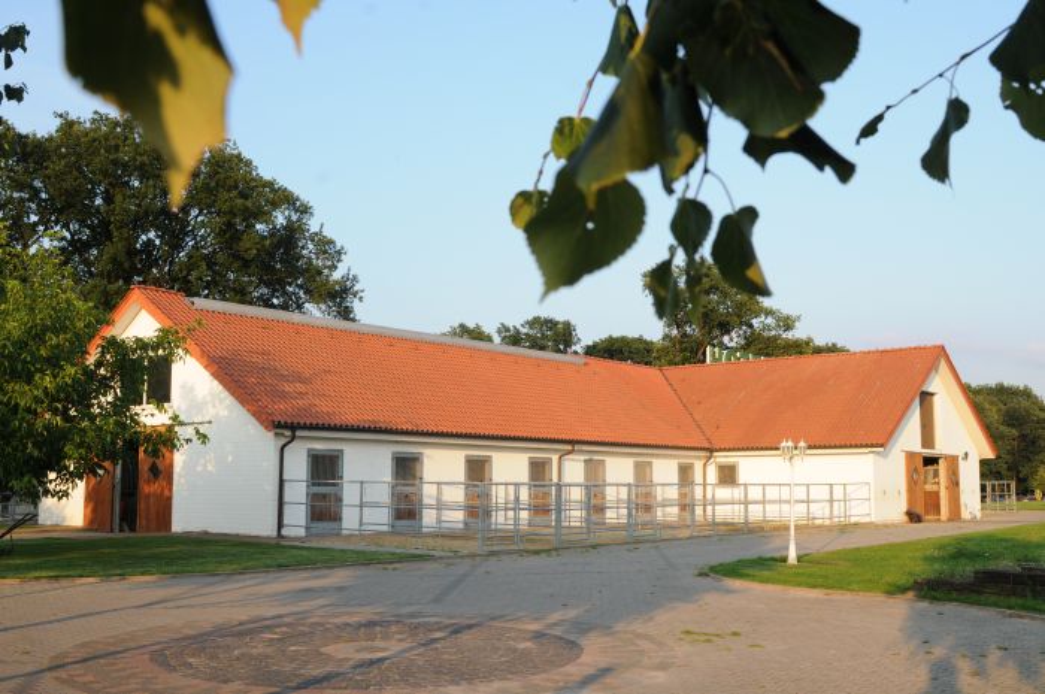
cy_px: 347
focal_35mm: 36
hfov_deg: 53.2
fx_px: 1044
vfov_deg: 36.8
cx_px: 522
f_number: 8
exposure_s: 1/125
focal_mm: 24
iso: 250
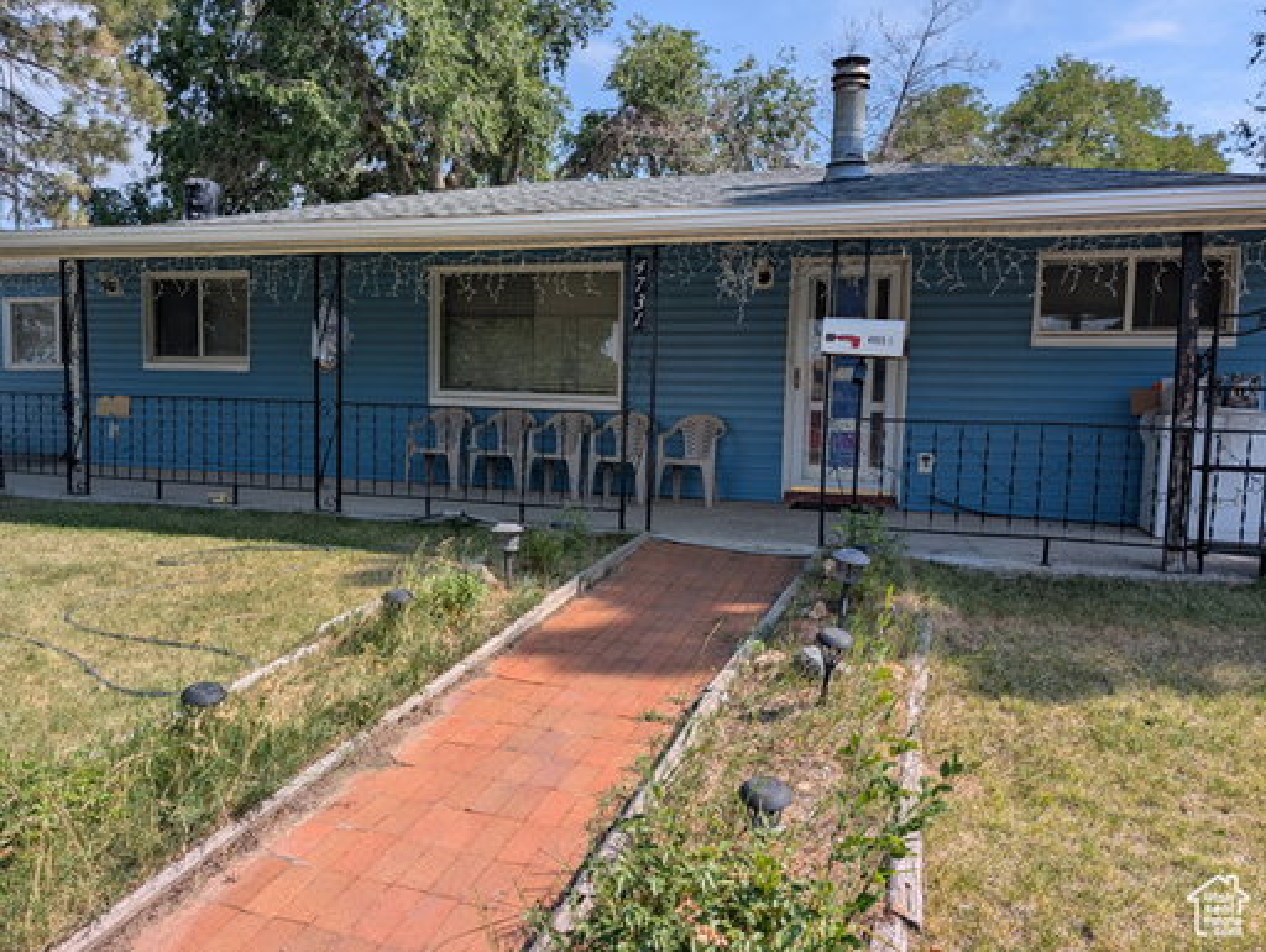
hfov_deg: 71.5
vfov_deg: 56.9
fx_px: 879
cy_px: 476
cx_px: 633
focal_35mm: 24
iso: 21
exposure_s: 1/999
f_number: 1.68
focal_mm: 6.9
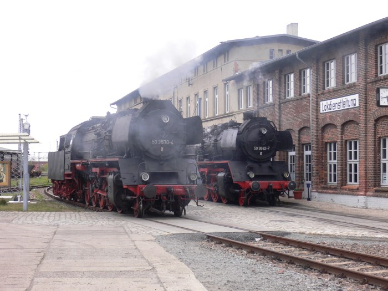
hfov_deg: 29.4
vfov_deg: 22.3
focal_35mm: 66
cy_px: 146
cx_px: 194
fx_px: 740
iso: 100
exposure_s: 1/80
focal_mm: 11
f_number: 4
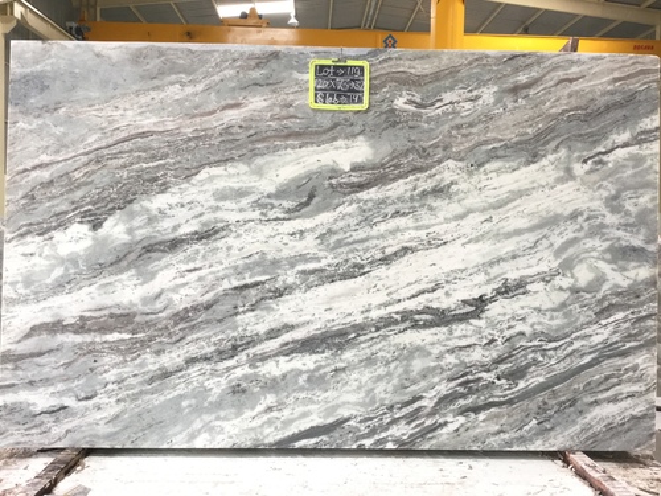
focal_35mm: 31
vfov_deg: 45.4
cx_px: 330
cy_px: 248
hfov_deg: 58.4
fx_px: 592
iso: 32
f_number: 2.4
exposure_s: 1/33
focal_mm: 3.3
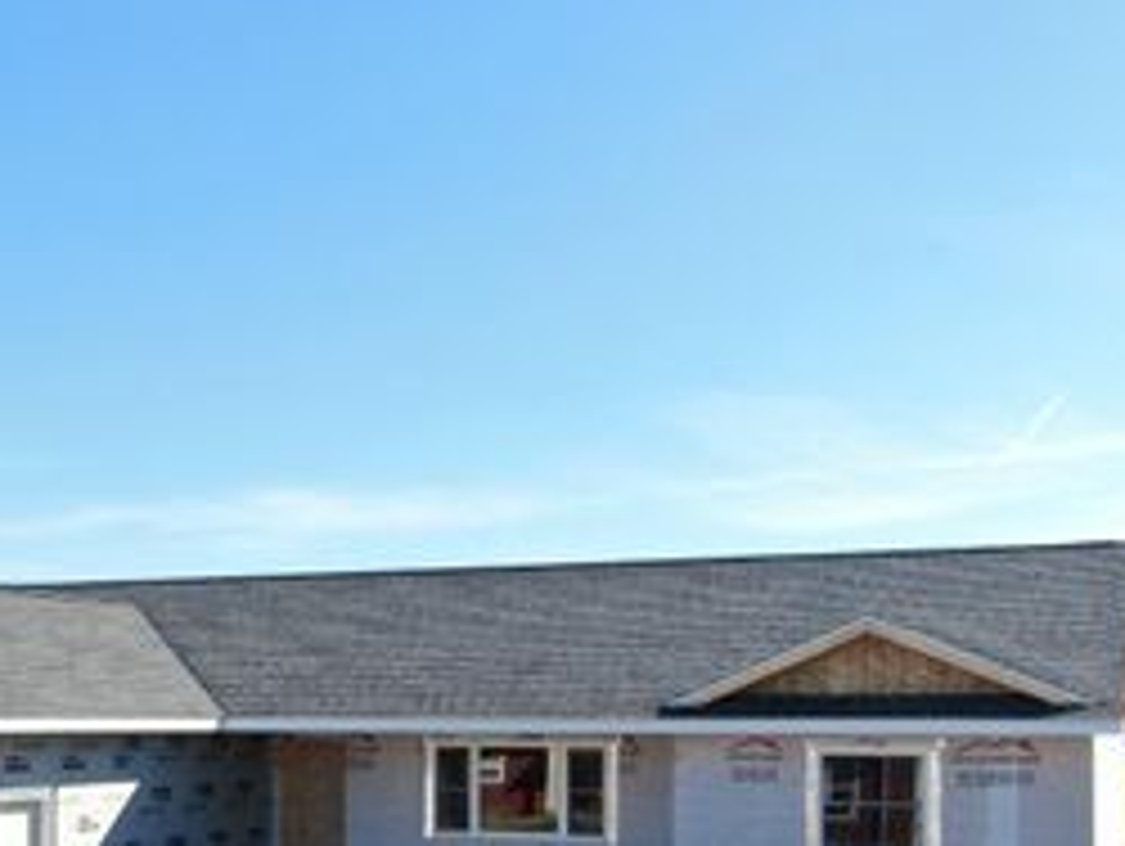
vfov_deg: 28.4
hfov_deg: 37.8
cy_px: 700
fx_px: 1627
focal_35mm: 50
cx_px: 396
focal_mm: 4.48
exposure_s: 1/800
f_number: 2.8
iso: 100
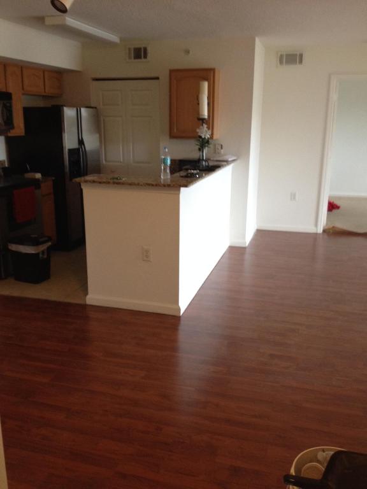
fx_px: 495
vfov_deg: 52.6
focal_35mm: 35
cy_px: 244
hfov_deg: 40.7
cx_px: 184
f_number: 2.4
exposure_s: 1/20
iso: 160
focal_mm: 4.28
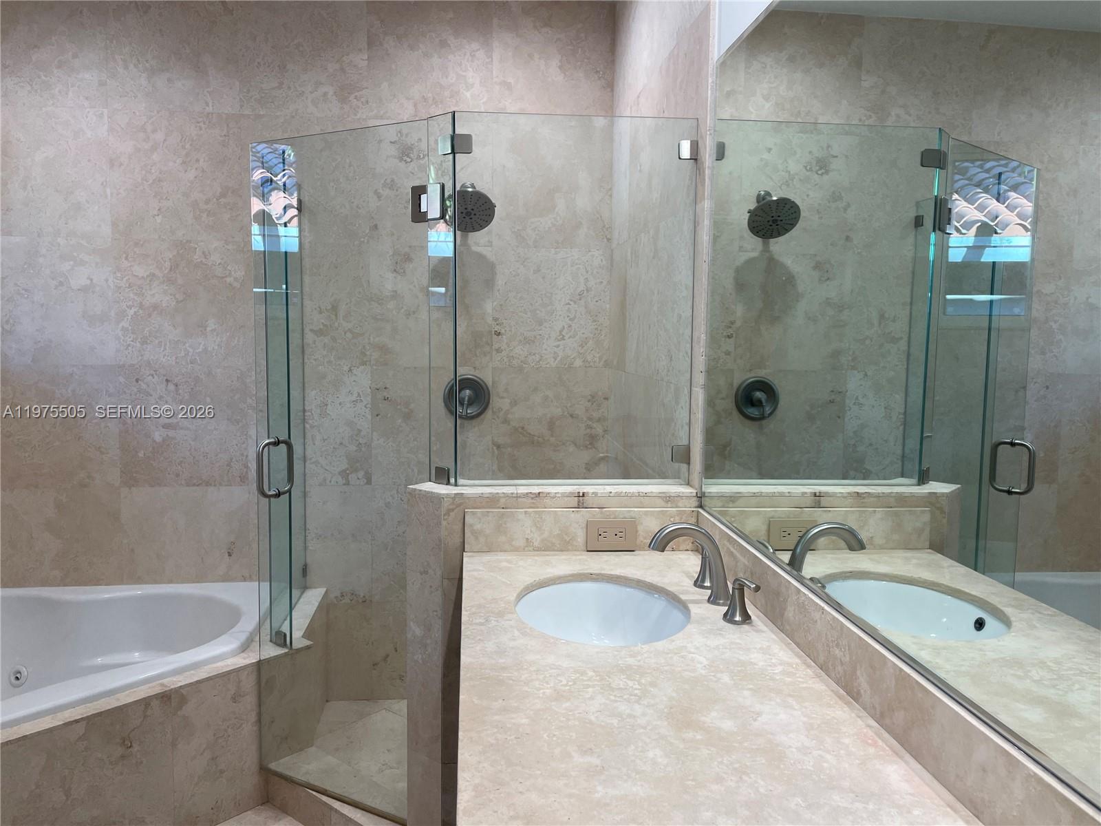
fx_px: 827
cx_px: 550
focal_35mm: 26
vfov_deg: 53.1
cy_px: 413
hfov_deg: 67.3
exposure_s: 1/85
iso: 50
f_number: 1.6
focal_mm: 4.2
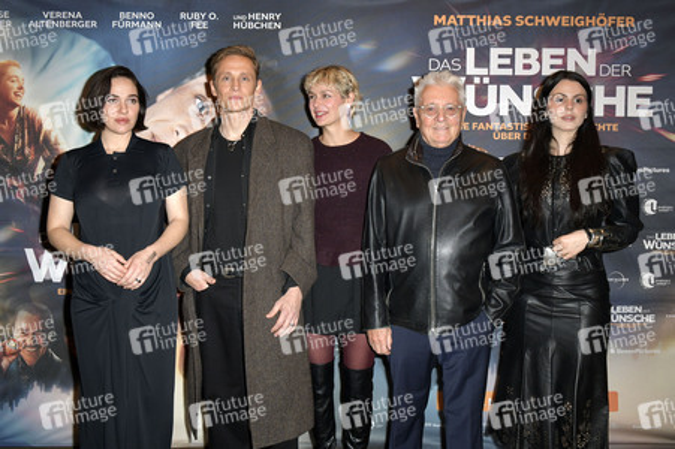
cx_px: 338
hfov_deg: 58.8
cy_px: 224
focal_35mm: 32
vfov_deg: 41.1
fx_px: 600
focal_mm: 32
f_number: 6.3
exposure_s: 1/250
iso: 1250
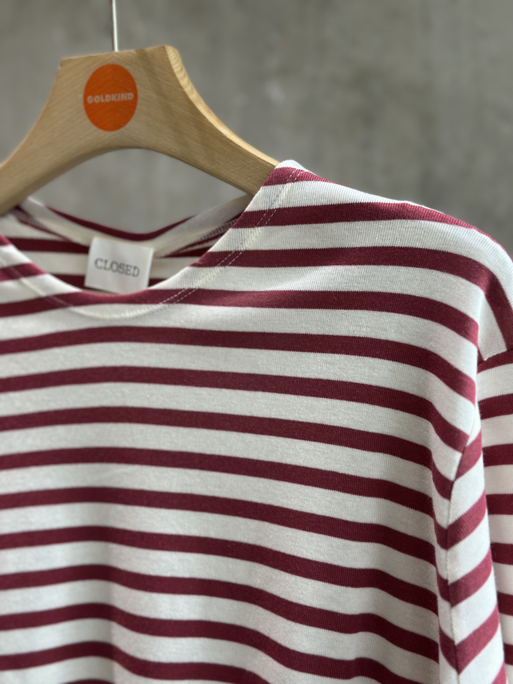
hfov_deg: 30.3
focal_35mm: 48
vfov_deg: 39.7
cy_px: 342
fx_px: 948
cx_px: 256
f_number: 1.78
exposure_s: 1/121
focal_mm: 6.86
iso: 80
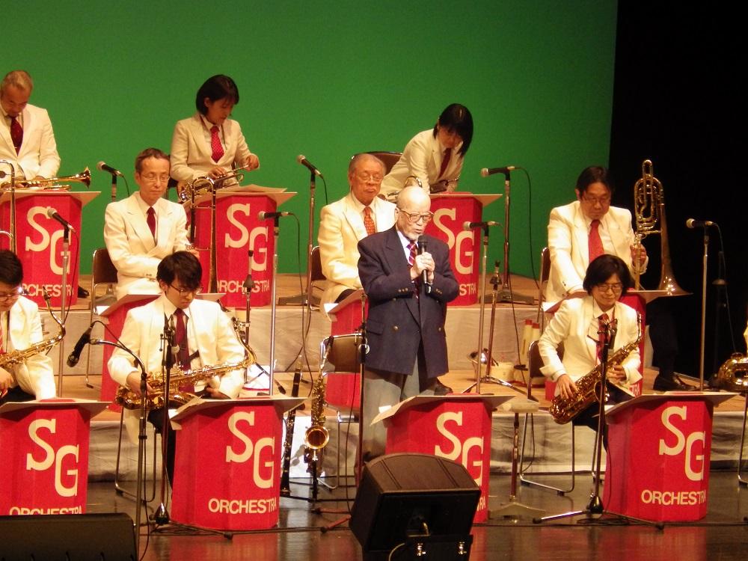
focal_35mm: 280
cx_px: 374
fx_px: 6050
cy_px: 280
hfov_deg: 7.1
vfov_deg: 5.3
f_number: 5.8
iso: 800
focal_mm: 50.1
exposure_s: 1/60
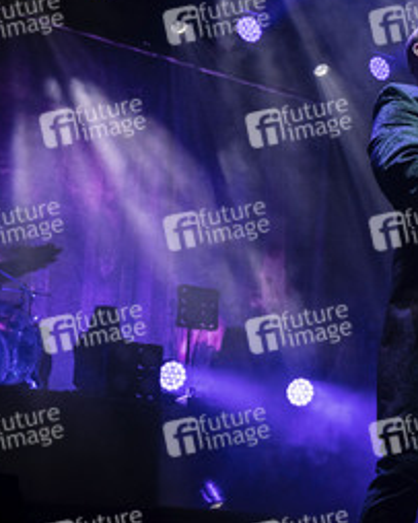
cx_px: 450
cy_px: 278
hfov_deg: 22.3
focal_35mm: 65
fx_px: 1006
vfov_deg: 29.1
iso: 2000
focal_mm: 39
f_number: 5
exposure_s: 1/320
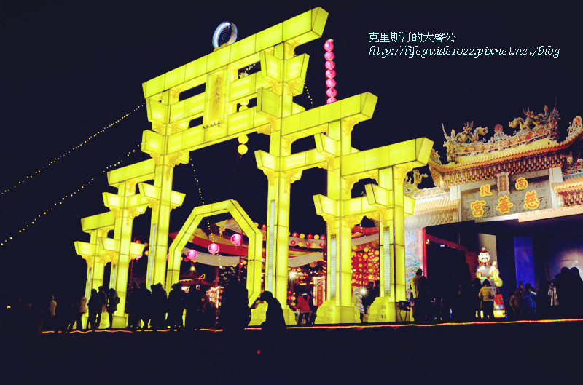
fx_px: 630
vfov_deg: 34.0
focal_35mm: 39
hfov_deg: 49.7
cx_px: 292
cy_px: 192
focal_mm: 26
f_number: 14
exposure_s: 1/50
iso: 6400
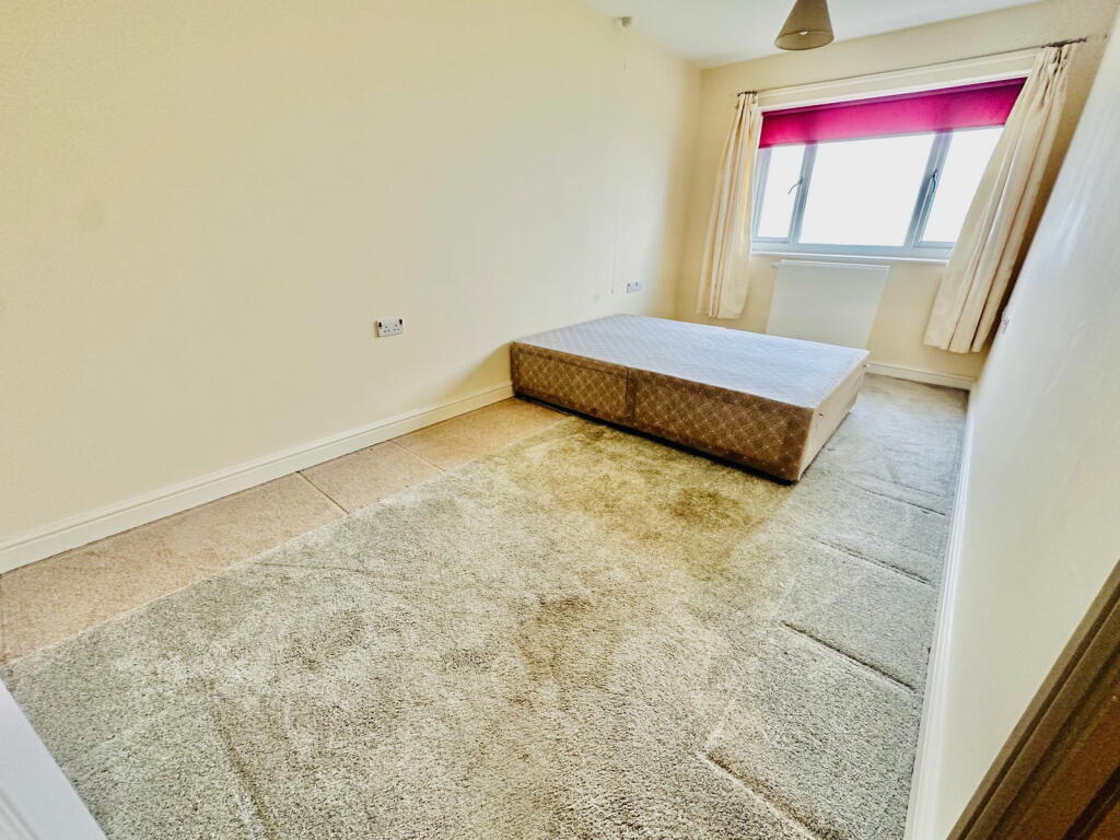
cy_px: 420
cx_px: 560
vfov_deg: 85.7
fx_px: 453
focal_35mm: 14
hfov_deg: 102.1
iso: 250
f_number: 2.2
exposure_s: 1/100
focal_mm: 2.22
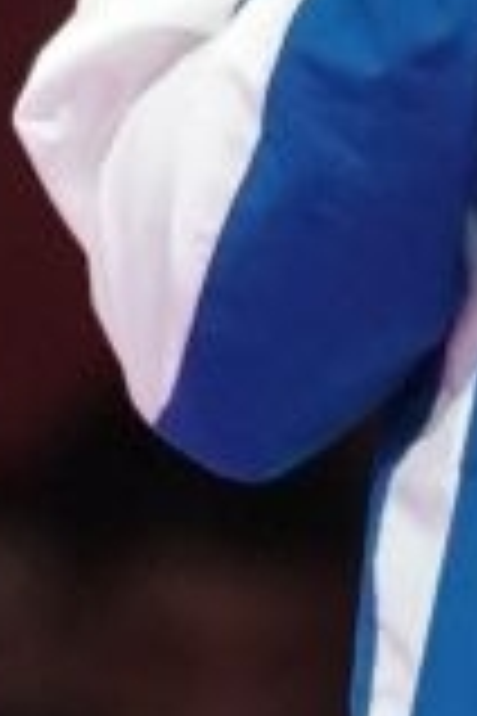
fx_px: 62860
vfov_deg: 0.7
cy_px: 342
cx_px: 796
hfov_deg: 0.4
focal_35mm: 3163
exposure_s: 1/500
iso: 4000
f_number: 4
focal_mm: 280
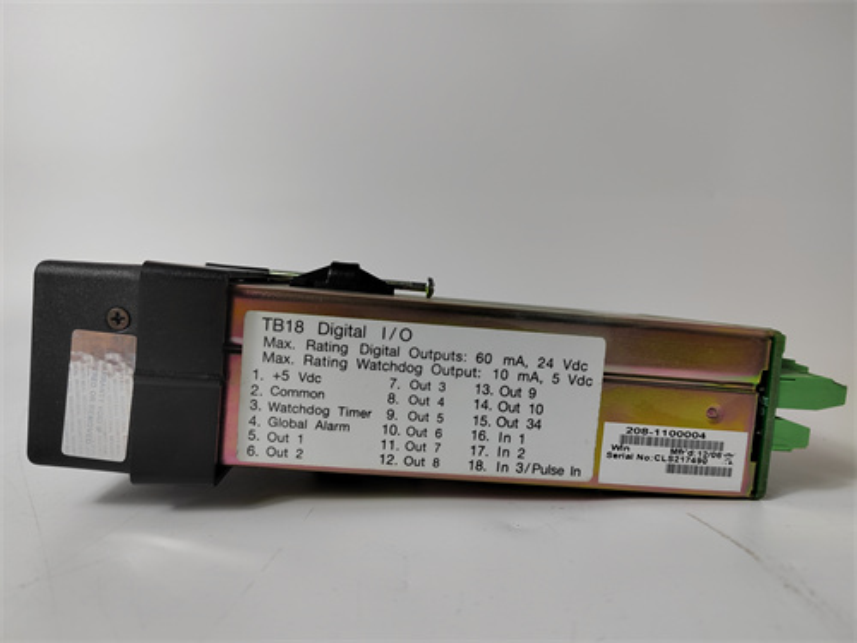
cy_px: 322
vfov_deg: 58.9
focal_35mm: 23
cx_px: 428
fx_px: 569
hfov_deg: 73.9
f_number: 1.9
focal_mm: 5.52
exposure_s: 1/120
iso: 334
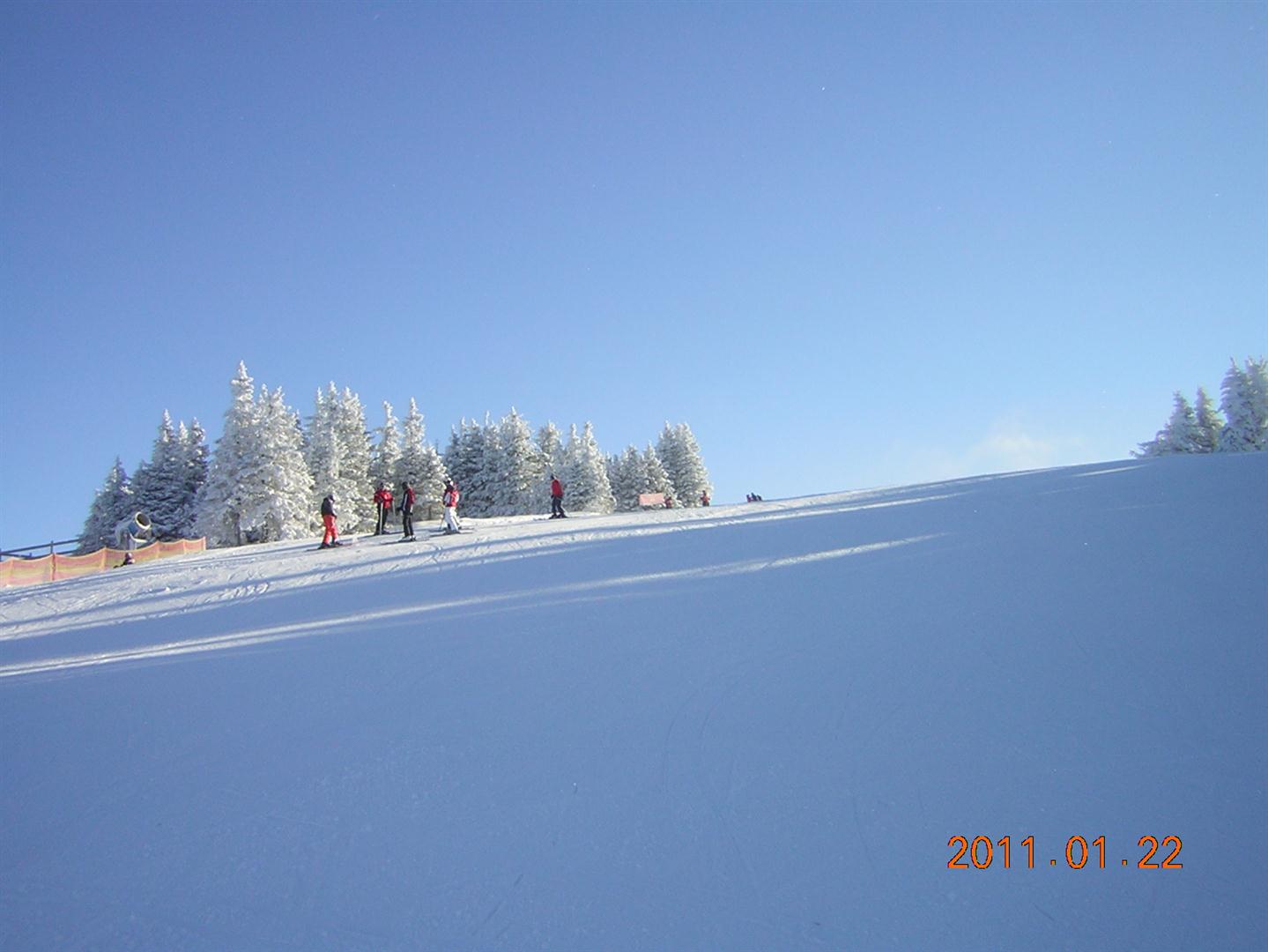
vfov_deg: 39.7
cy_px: 476
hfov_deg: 51.3
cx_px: 634
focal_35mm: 36
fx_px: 1319
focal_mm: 4.7
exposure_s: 1/293
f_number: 5.2
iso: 50
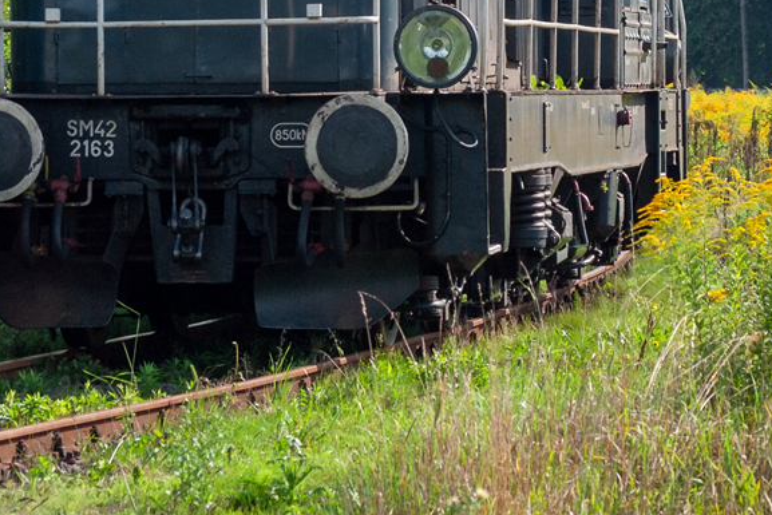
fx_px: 6070
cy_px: -161
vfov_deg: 4.8
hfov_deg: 7.3
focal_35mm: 283
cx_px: 510
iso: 100
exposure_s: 1/320
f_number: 7.1
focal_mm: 68
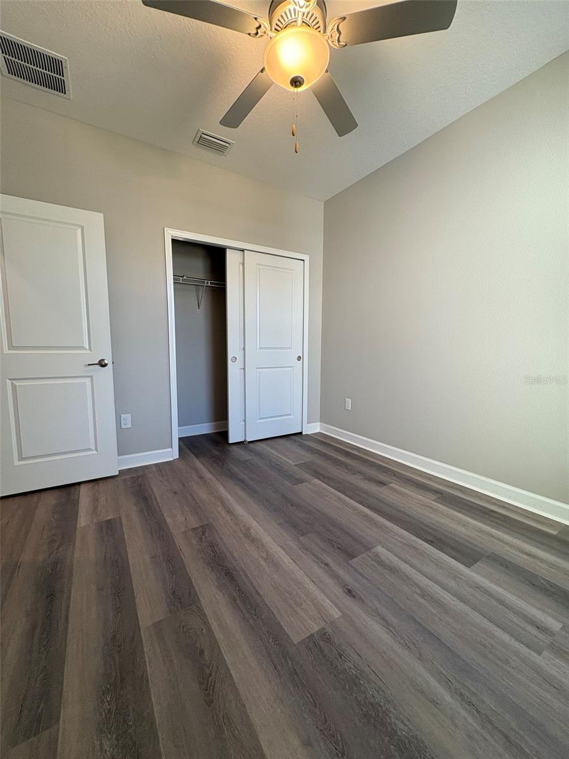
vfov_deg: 102.1
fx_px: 307
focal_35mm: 14
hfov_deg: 85.7
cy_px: 380
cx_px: 284
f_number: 2.2
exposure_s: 1/120
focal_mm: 2.22
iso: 200
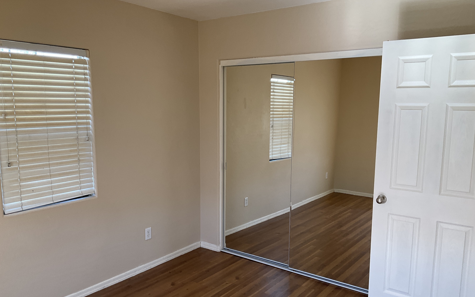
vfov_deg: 40.5
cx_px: 239
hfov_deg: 61.2
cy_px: 165
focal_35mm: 31
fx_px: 401
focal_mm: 3
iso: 64
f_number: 1.8
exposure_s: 1/122
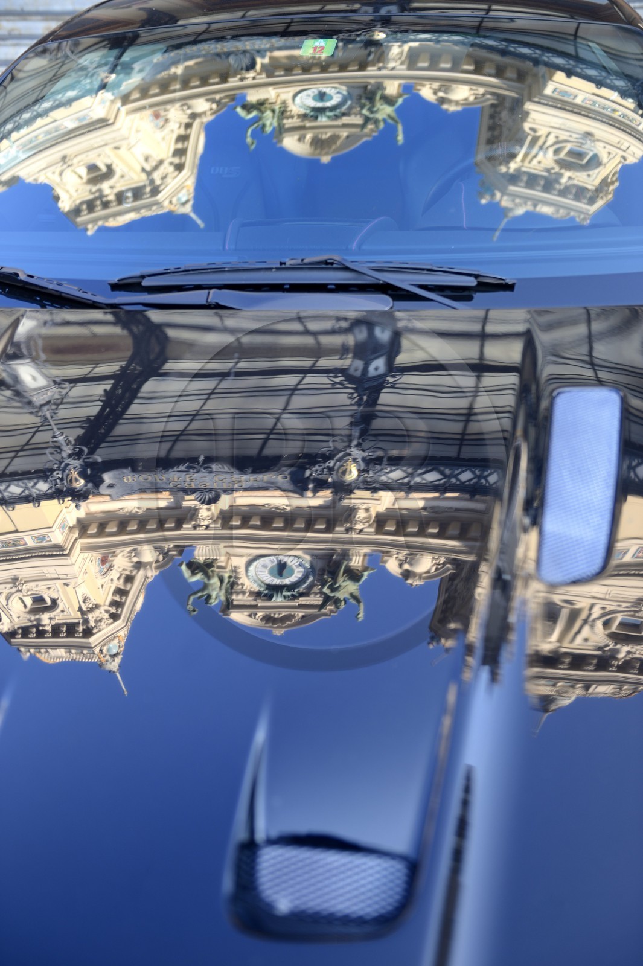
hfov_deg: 35.0
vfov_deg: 50.7
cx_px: 322
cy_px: 483
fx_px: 1019
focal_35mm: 38
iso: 200
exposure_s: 1/200
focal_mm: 38
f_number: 2.8
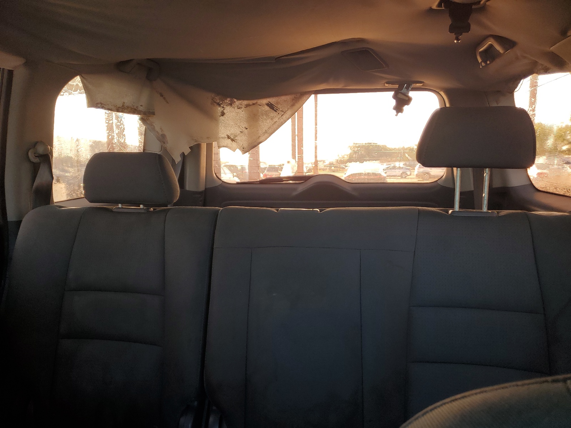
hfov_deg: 67.3
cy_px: 214
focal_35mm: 26
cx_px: 286
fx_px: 429
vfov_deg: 53.1
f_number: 1.5
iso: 50
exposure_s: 1/141
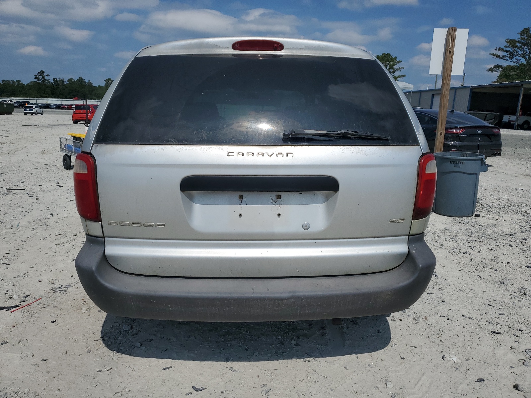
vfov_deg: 53.1
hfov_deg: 67.3
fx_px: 399
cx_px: 266
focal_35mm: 26
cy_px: 199
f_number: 1.5
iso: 51
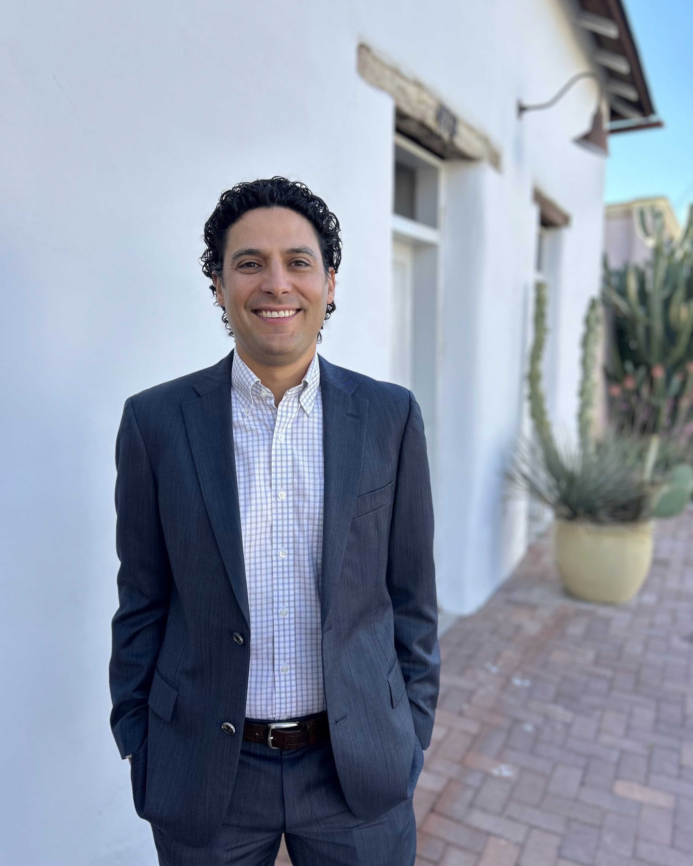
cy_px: 425
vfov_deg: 62.2
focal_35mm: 28
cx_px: 347
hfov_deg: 51.5
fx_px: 718
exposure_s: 1/808
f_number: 1.5
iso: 50
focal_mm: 5.7
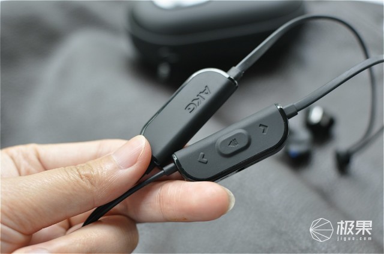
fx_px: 559
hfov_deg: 37.9
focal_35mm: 52
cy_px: 127
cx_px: 192
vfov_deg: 25.6
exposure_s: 1/60
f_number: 4
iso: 200
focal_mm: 35
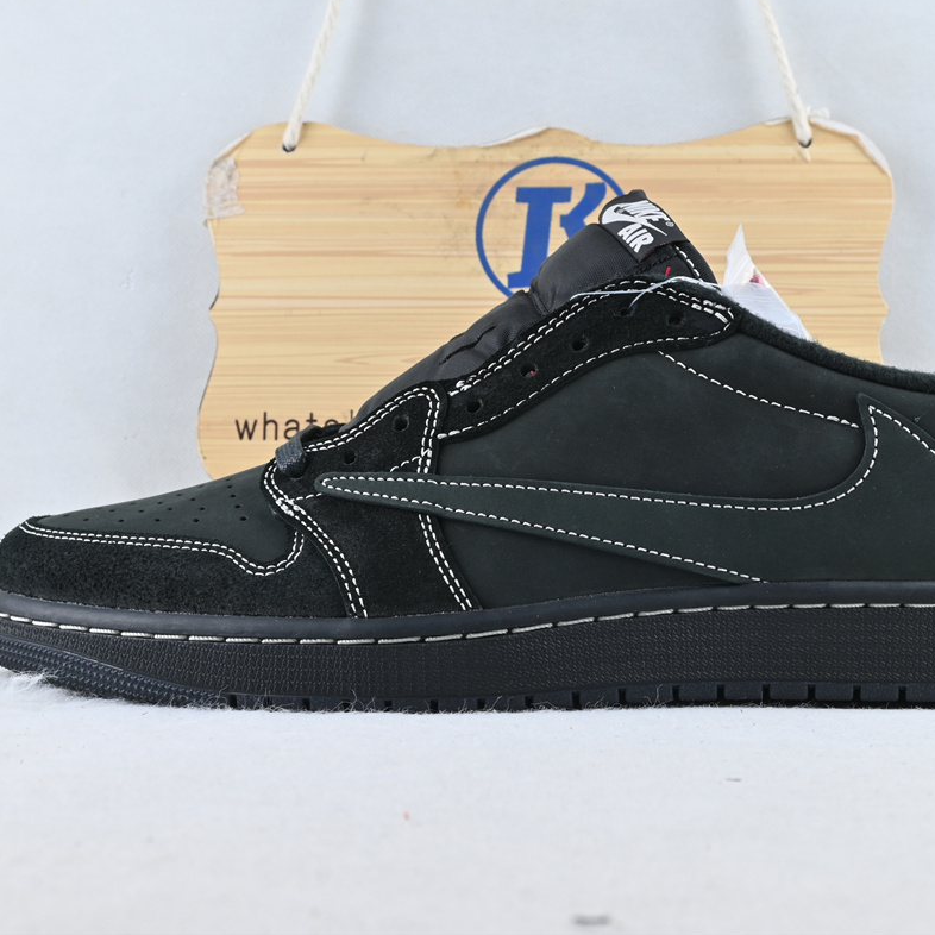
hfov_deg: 34.8
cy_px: 463
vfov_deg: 34.9
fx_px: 1487
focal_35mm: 49
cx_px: 540
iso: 100
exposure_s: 1/10
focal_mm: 25
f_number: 10
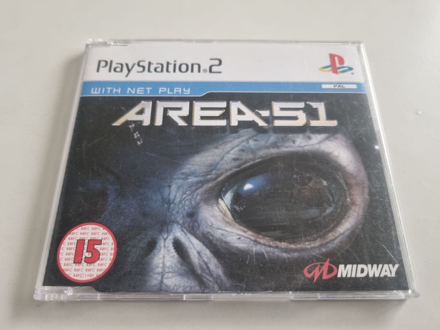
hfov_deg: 67.3
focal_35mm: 26
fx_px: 330
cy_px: 165
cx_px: 220
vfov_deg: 53.1
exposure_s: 1/100
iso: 250
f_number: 1.8
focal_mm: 5.4
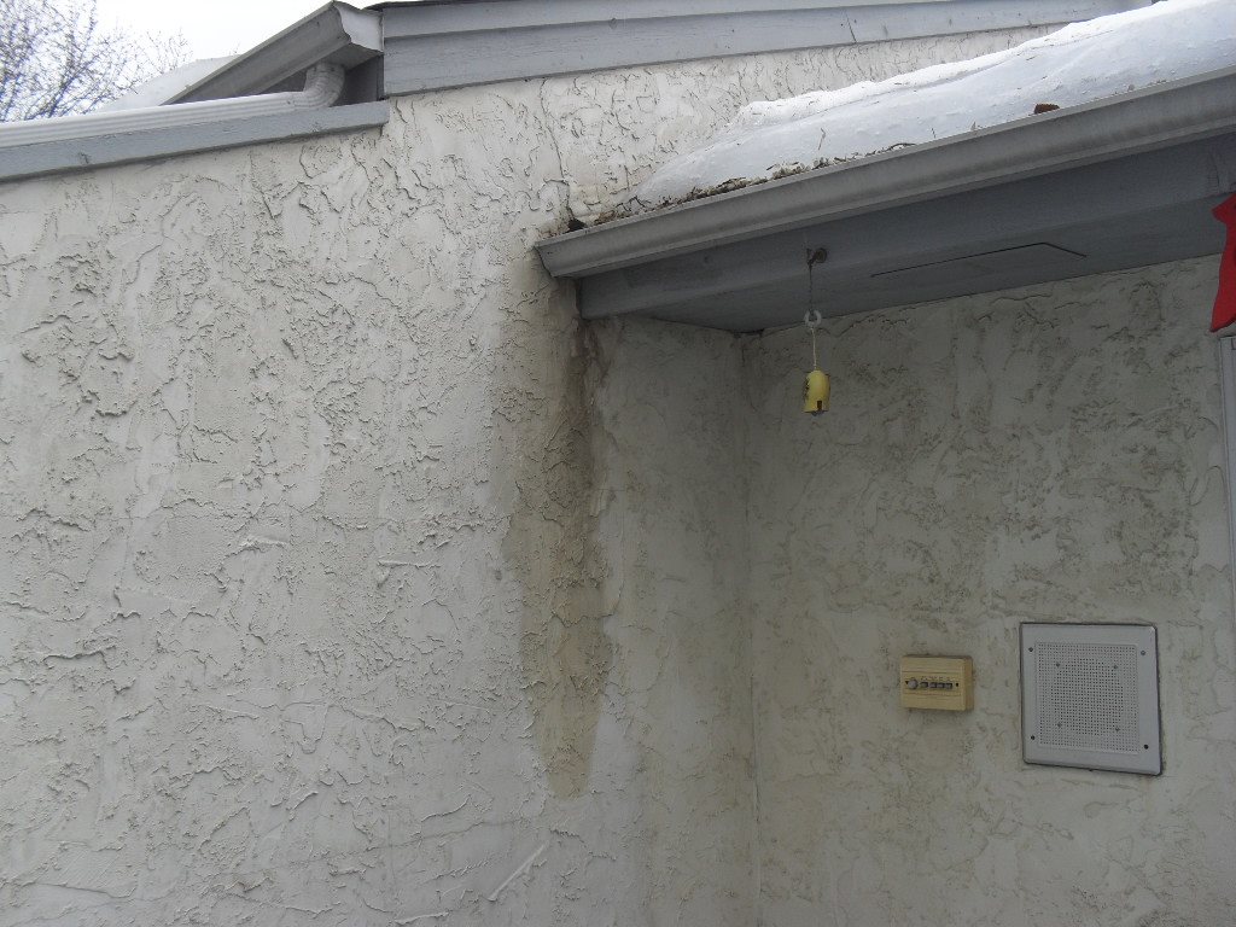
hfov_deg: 52.6
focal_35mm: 35
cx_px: 618
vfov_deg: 40.7
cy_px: 464
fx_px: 1250
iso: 100
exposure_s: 1/250
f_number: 3.2
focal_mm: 6.3
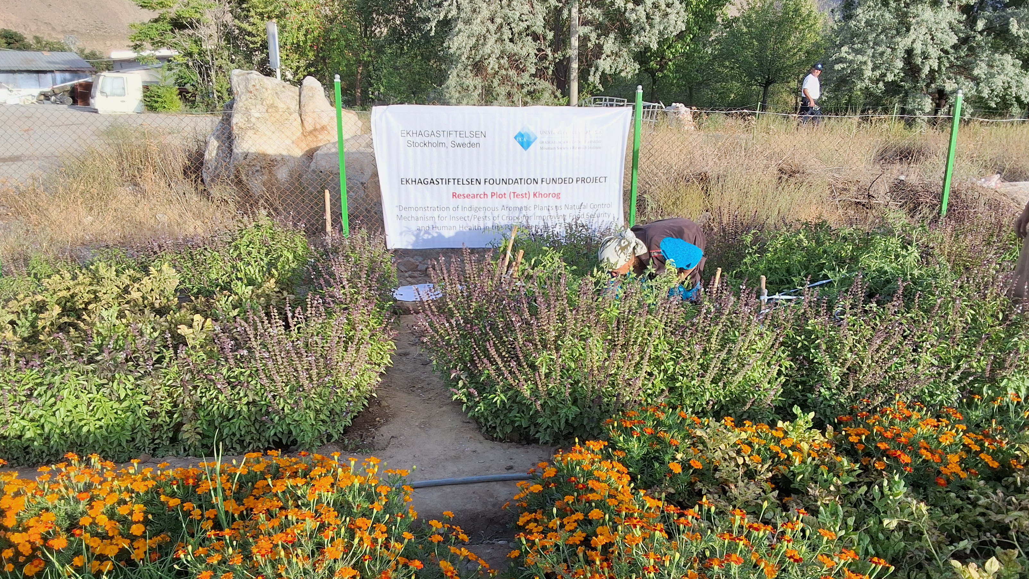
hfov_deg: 62.6
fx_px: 846
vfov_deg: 37.7
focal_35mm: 31
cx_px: 508
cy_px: 328
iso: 32
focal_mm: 2.91
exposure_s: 1/652
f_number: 1.9
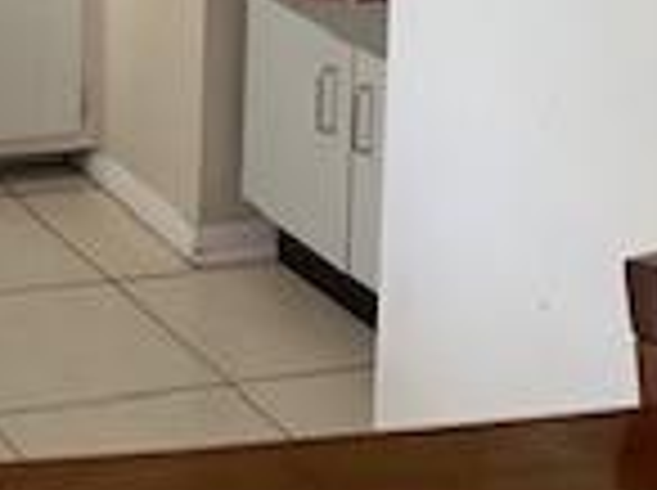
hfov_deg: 16.3
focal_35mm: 114
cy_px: -517
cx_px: -225
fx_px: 2160
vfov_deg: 11.5
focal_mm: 4.25
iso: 400
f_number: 1.8
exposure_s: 1/57
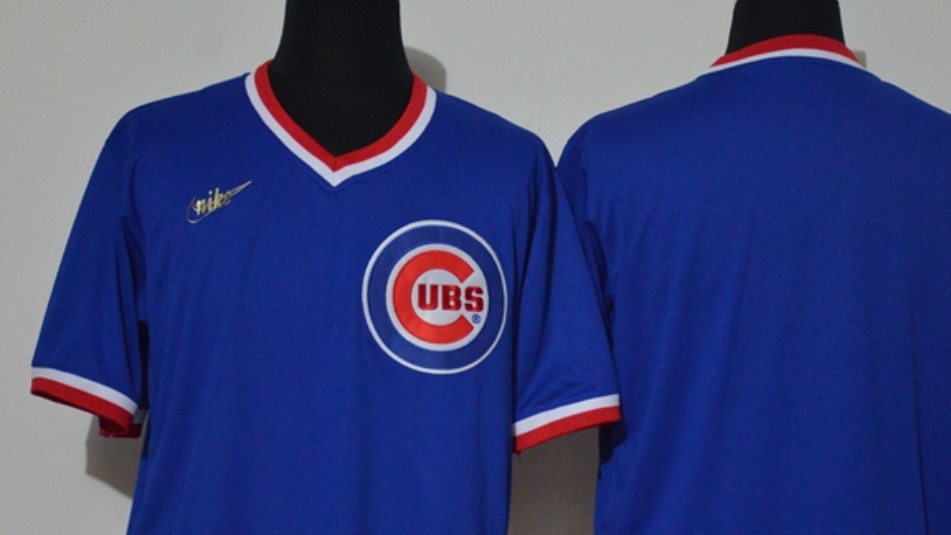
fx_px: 2749
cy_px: 385
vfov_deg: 11.1
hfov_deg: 19.6
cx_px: 563
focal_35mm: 109
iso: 4000
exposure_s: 1/20
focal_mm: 50
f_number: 4.8
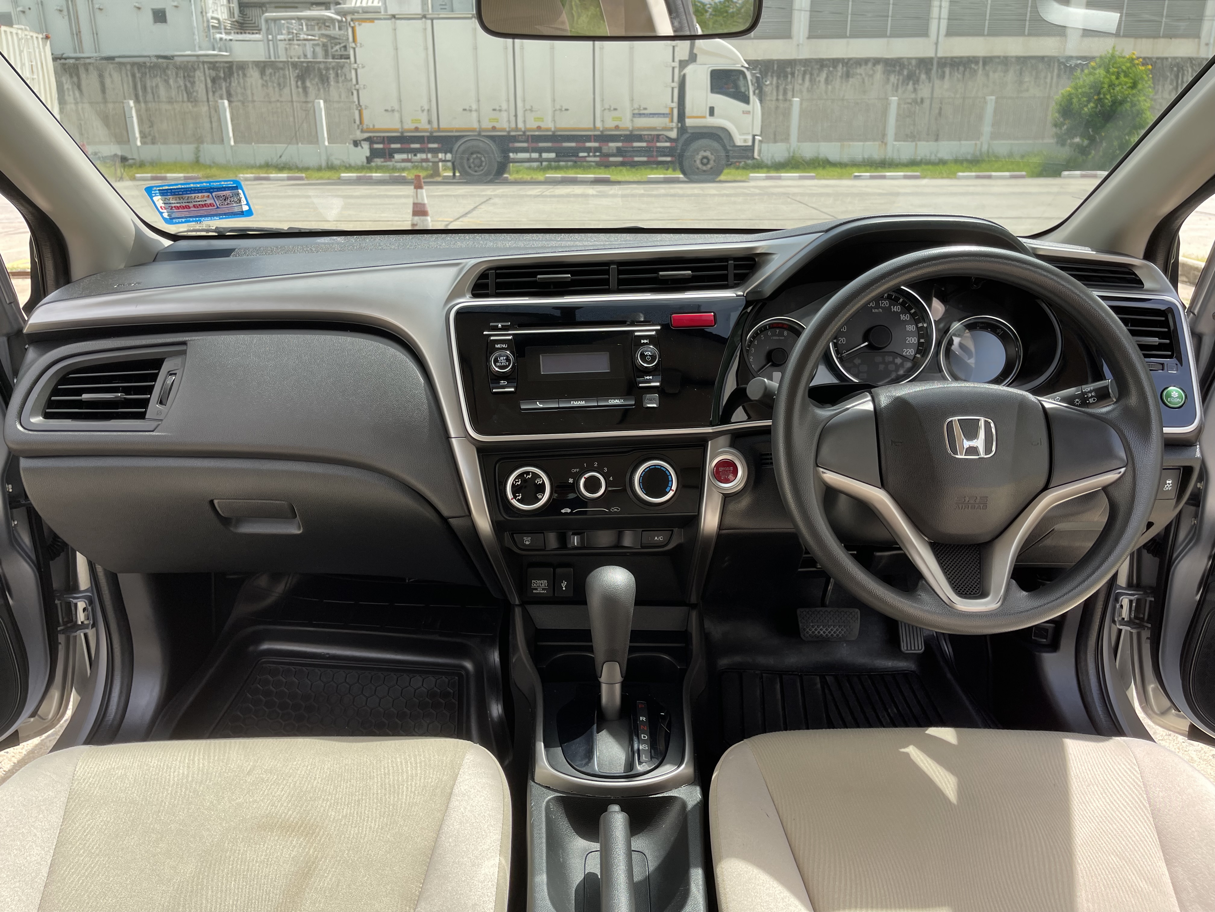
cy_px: 456
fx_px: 877
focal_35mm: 25
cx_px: 608
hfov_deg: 69.4
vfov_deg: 54.9
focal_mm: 5.1
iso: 32
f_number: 1.6
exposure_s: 1/578
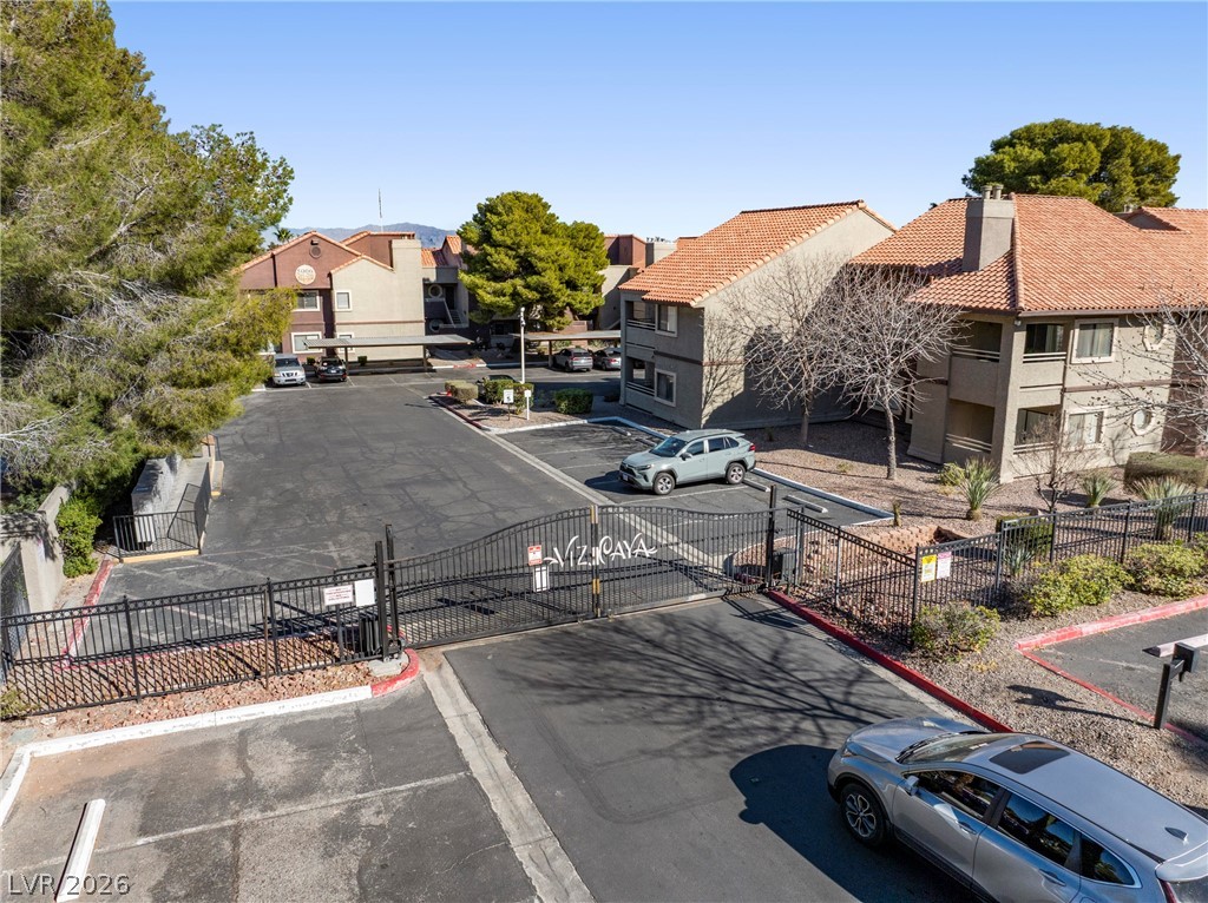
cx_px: 604
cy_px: 452
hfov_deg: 71.6
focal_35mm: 24
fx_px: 837
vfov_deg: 56.7
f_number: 2.8
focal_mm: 12.29
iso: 100
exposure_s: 1/320
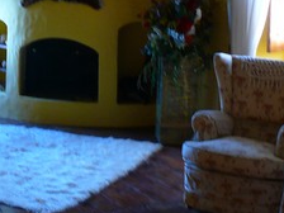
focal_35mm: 117
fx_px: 960
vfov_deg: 12.5
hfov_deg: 16.4
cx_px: -14
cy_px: 6
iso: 100
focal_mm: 7.4
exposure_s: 1/10
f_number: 2.8
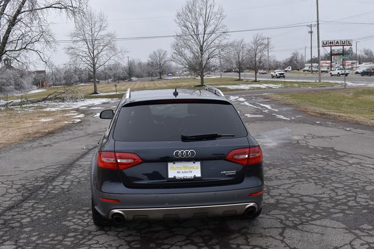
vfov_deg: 35.5
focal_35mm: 38
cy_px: 124
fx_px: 390
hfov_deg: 51.3
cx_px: 187
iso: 160
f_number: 8
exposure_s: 1/250
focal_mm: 25
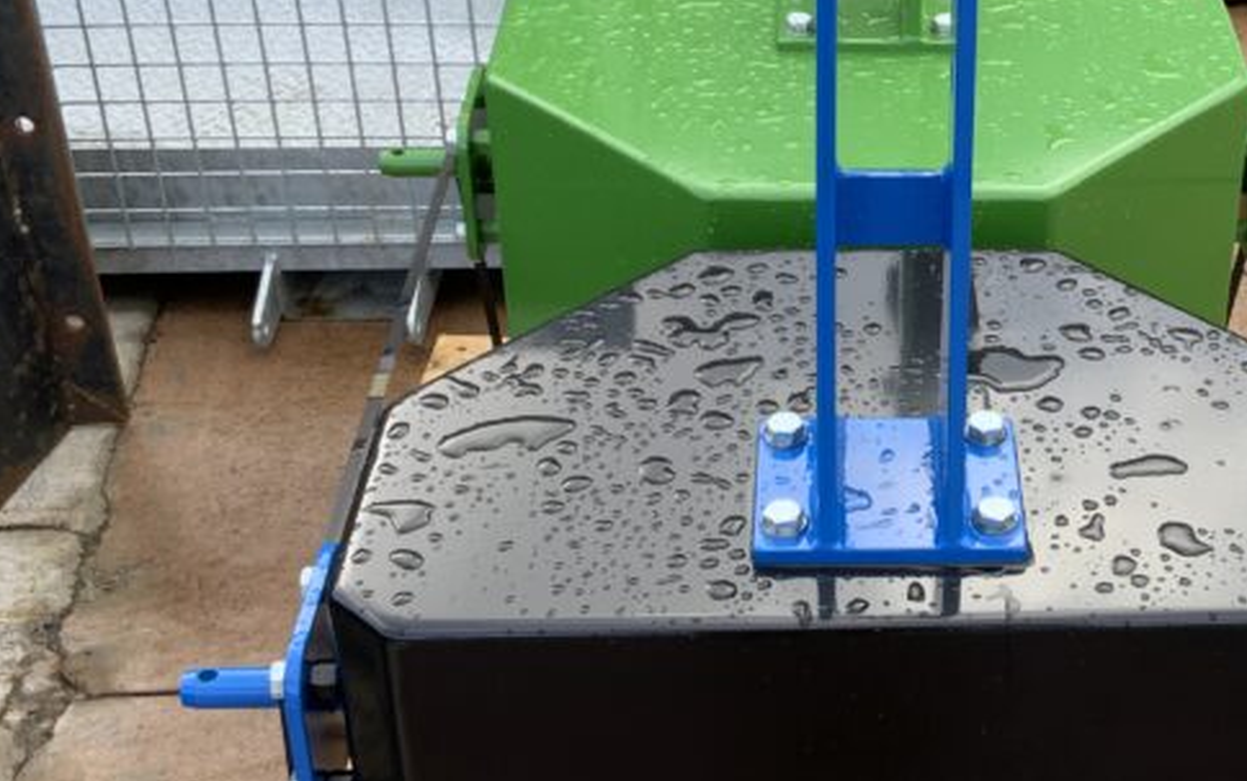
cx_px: 982
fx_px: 2210
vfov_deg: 20.0
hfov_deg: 30.8
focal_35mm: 65
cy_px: 302
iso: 16
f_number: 1.8
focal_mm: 3
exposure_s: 1/224
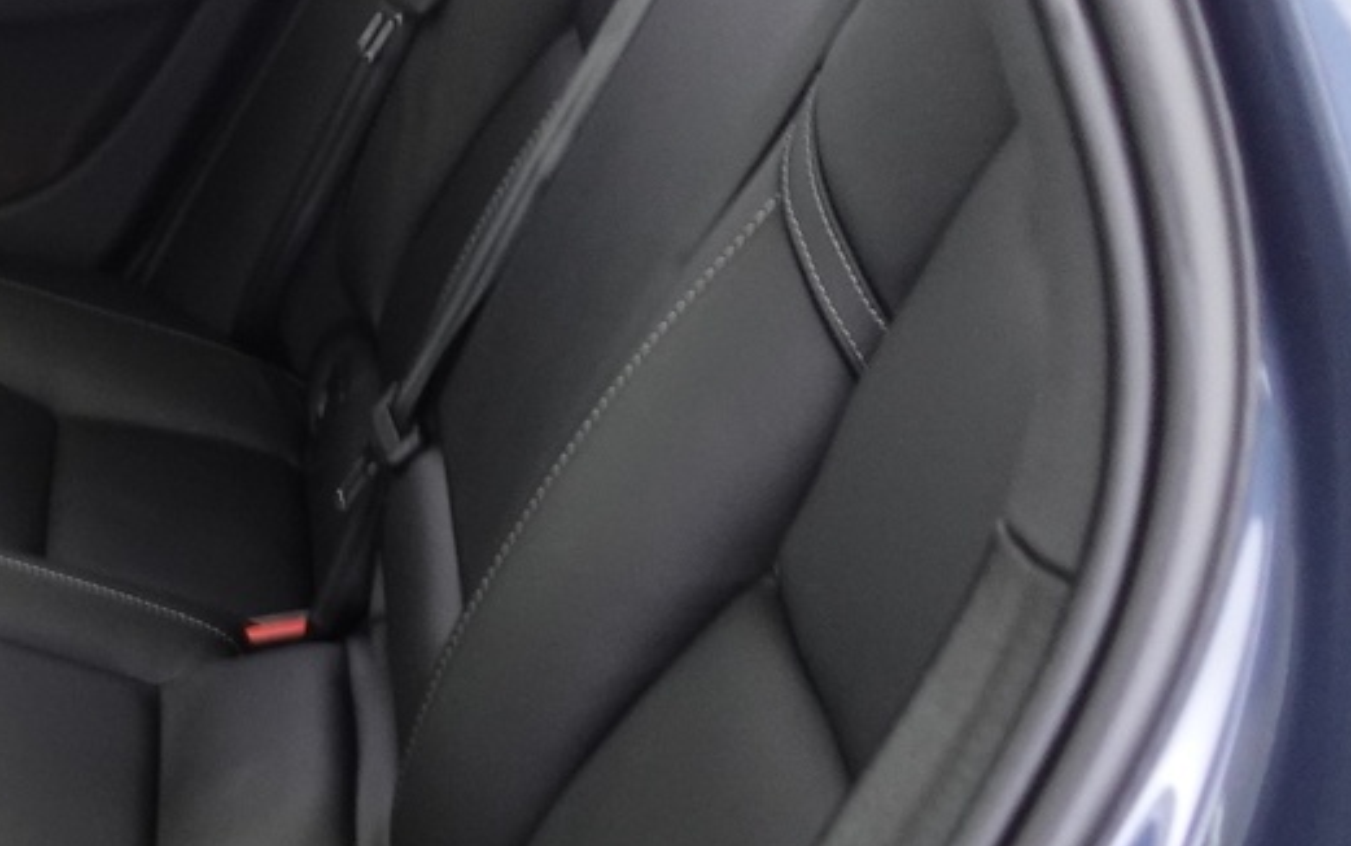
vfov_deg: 17.0
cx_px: -91
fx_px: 2799
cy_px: 742
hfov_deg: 25.4
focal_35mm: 76
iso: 800
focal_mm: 9.4
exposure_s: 1/10
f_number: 1.8
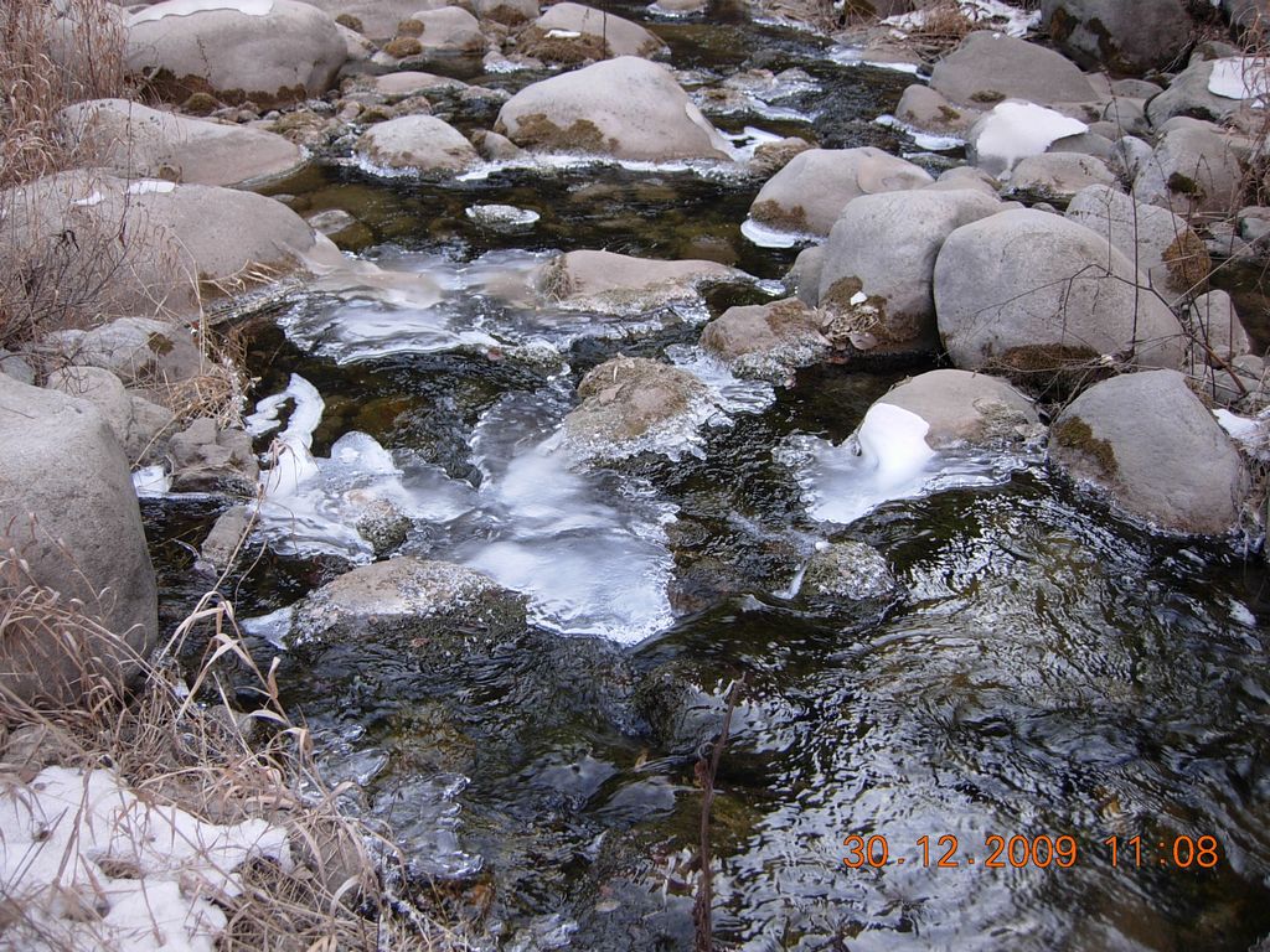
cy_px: 476
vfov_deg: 39.7
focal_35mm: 36
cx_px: 635
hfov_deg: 51.4
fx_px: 1321
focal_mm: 7.5
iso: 50
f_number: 3
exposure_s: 1/65.8
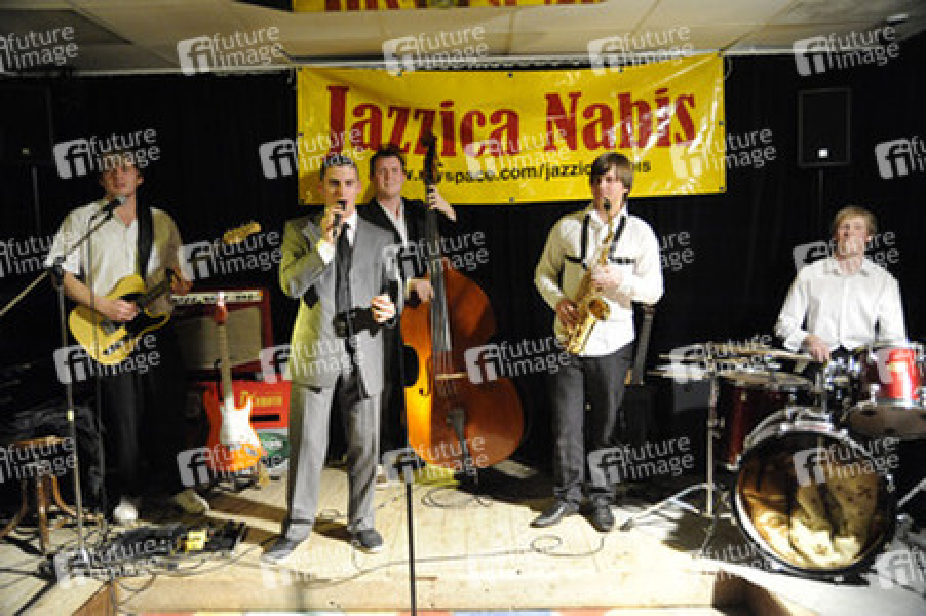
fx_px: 771
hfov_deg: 62.0
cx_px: 463
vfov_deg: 43.5
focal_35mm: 30
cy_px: 308
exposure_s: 1/30
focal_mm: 30
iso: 6400
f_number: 4.5
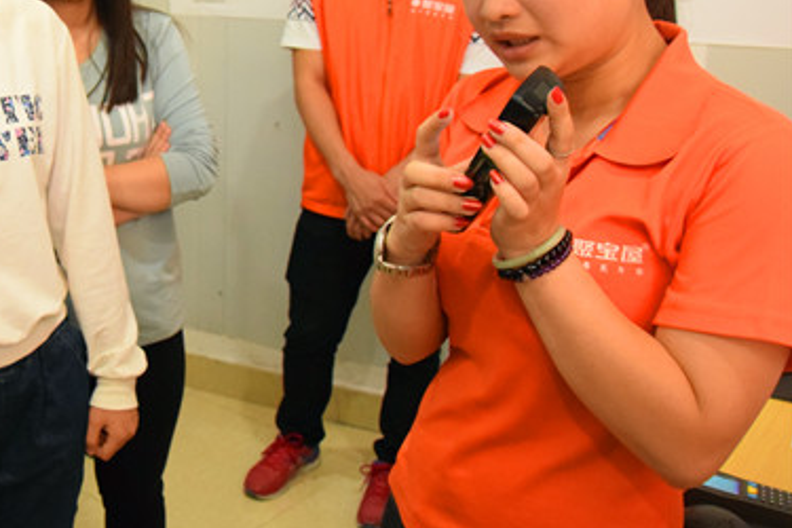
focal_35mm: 49
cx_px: 78
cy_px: 153
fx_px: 1078
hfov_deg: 37.7
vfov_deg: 27.3
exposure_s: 1/125
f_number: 5.6
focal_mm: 18
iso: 4000
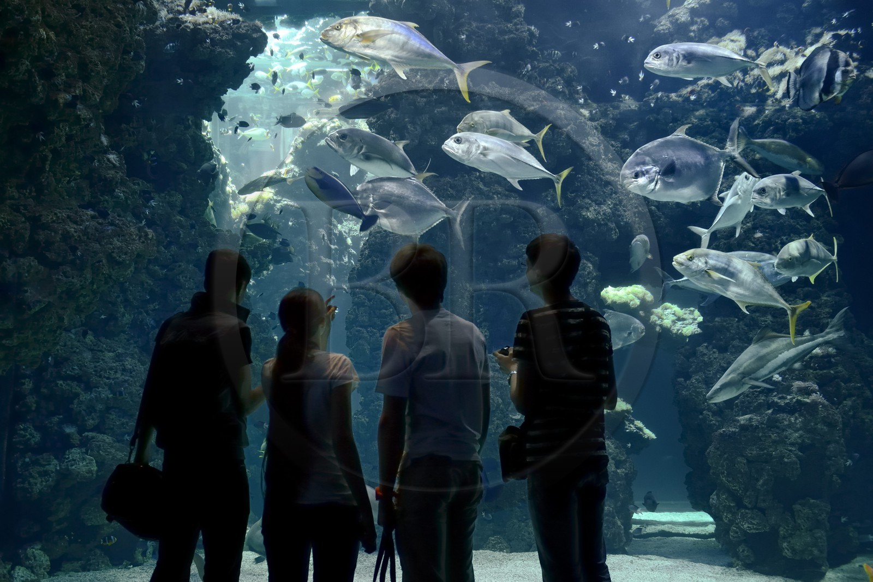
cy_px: 291
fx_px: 776
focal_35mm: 32
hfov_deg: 58.7
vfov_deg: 41.1
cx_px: 436
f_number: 4
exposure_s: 1/80
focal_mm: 32
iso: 1600
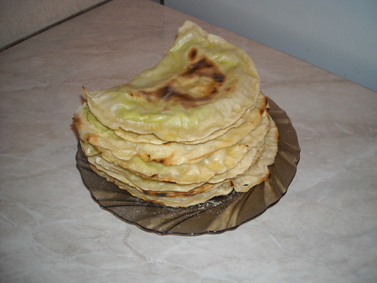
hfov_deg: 52.6
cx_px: 188
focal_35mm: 35
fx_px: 381
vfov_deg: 40.7
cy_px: 142
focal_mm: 5.7
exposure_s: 1/60
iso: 200
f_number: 2.8
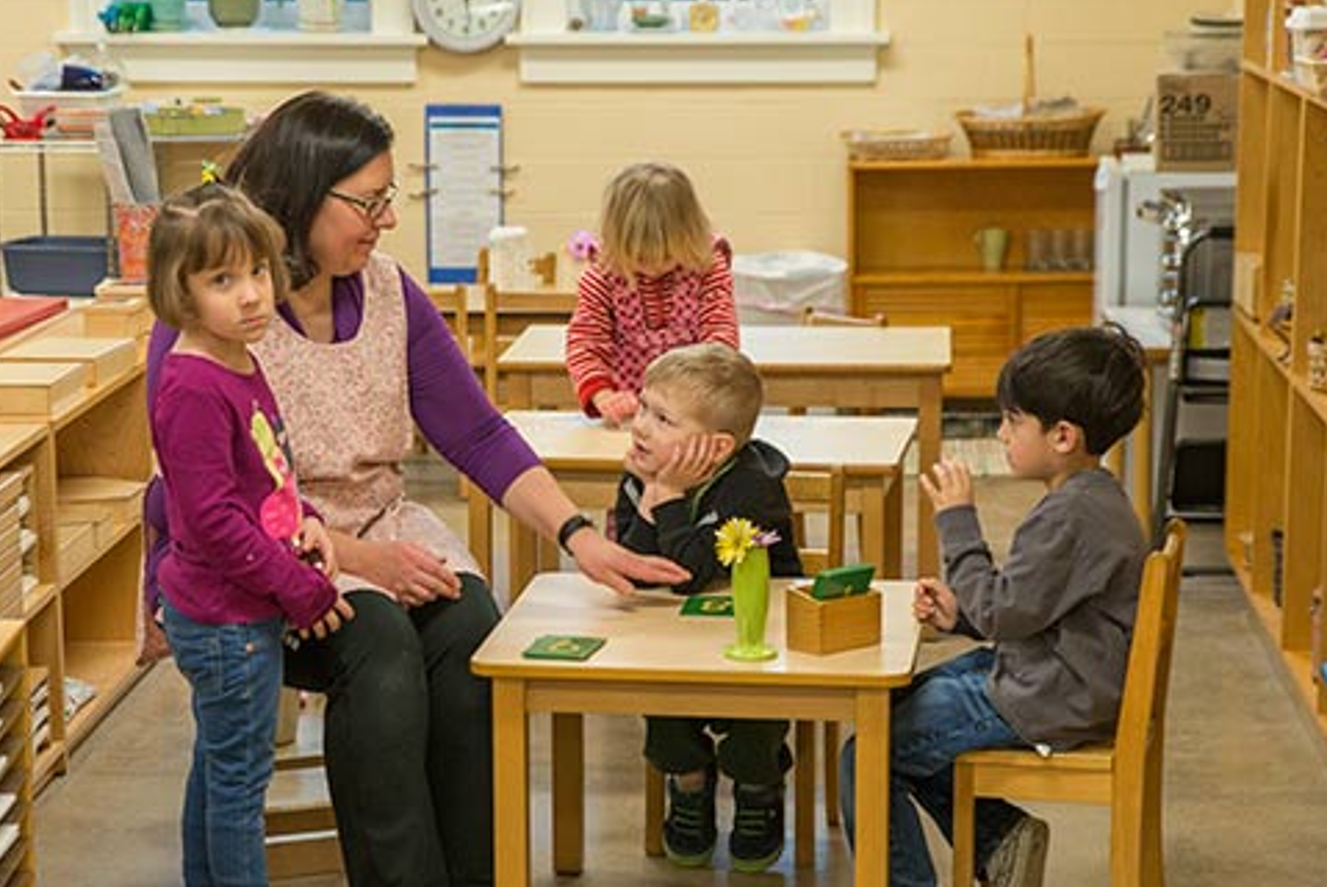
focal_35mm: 75
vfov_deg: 18.2
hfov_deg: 27.0
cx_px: 651
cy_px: 500
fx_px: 2766
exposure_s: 1/180
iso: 800
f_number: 4.8
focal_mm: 62
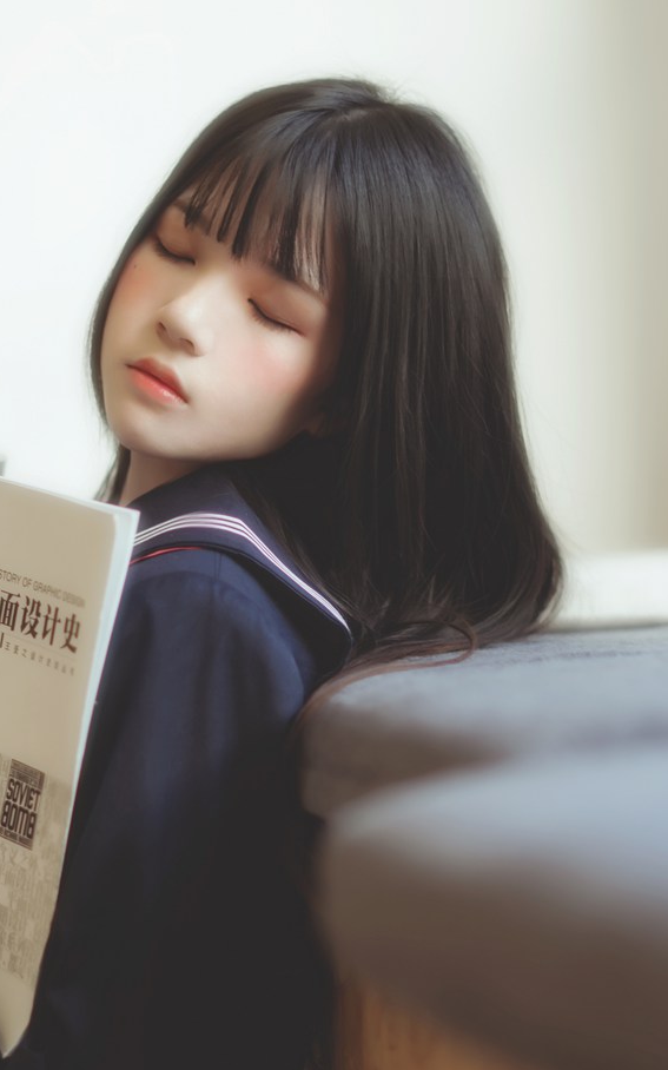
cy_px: 648
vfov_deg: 20.6
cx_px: 318
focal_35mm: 101
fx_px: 2944
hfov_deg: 12.9
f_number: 1.4
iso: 100
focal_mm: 50
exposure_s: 1/60
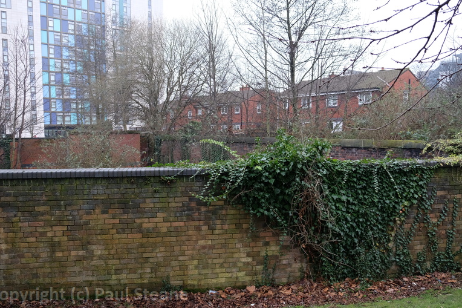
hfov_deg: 65.5
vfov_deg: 46.4
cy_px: 151
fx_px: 359
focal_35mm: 28
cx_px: 223
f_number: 3.6
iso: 400
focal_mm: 18
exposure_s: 1/125
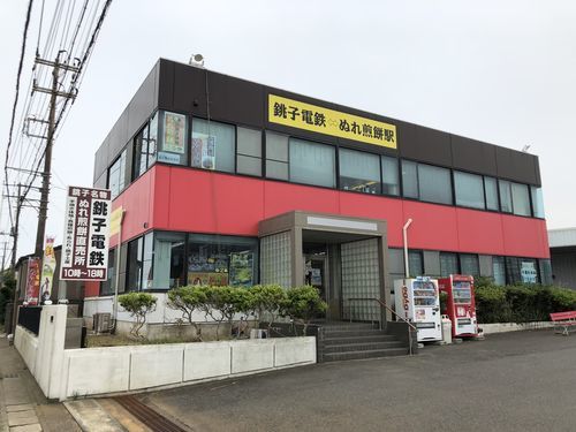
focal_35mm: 28
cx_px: 288
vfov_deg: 49.7
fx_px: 466
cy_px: 216
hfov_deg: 63.4
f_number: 1.8
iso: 20
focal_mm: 3.99
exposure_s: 1/2667
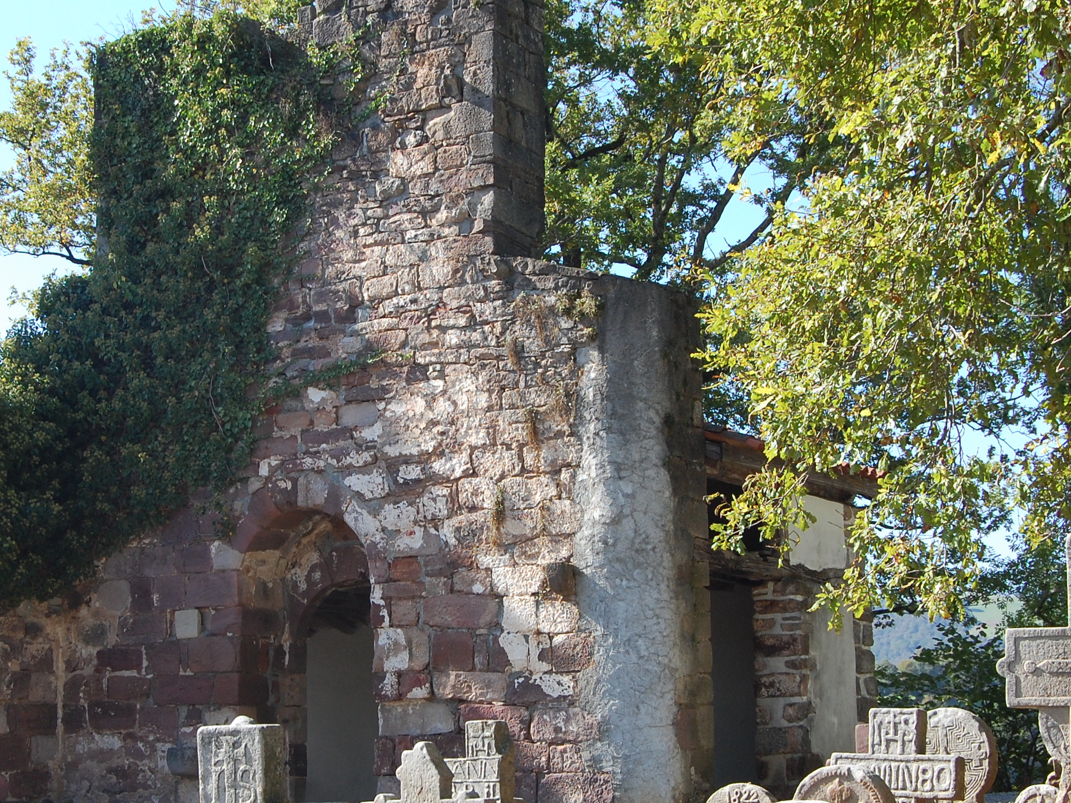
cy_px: 438
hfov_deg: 27.0
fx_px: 2228
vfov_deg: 20.4
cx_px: 425
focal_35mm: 72
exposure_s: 1/200
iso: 400
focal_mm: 32
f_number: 10
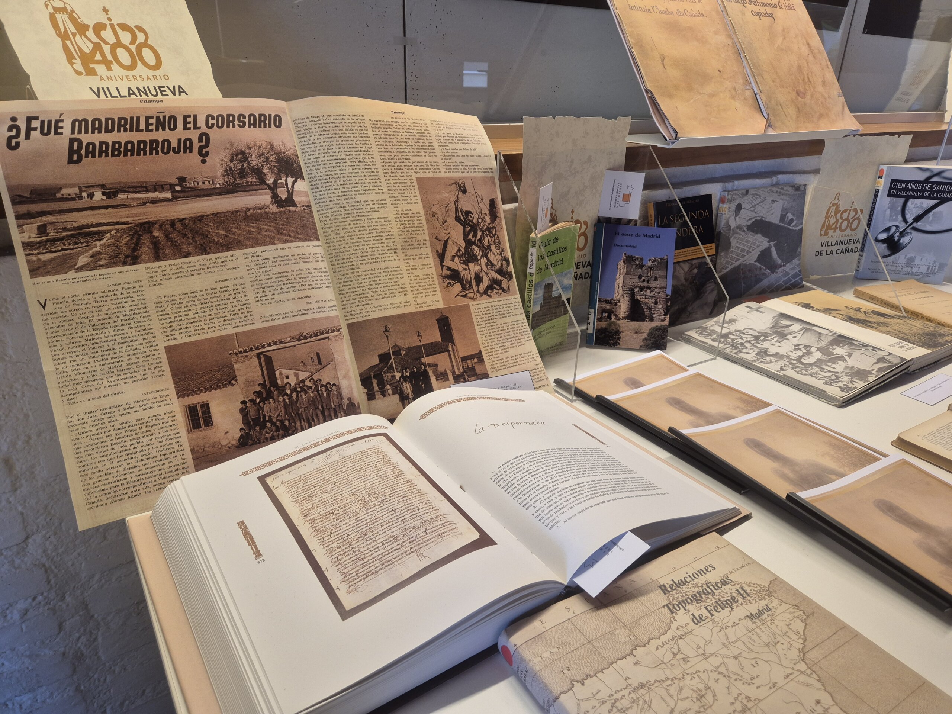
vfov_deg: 58.9
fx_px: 633
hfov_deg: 73.9
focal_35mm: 23
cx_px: 476
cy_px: 357
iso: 160
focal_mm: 5.4
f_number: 1.8
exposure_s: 1/100
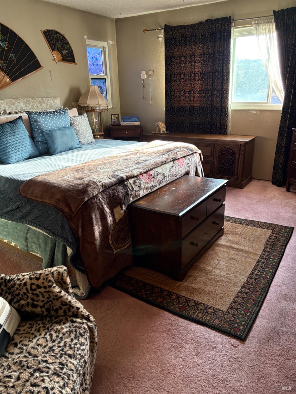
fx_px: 296
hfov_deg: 53.1
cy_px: 197
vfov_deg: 67.3
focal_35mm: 26
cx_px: 148
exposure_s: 1/60
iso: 320
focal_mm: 5.96
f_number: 1.6
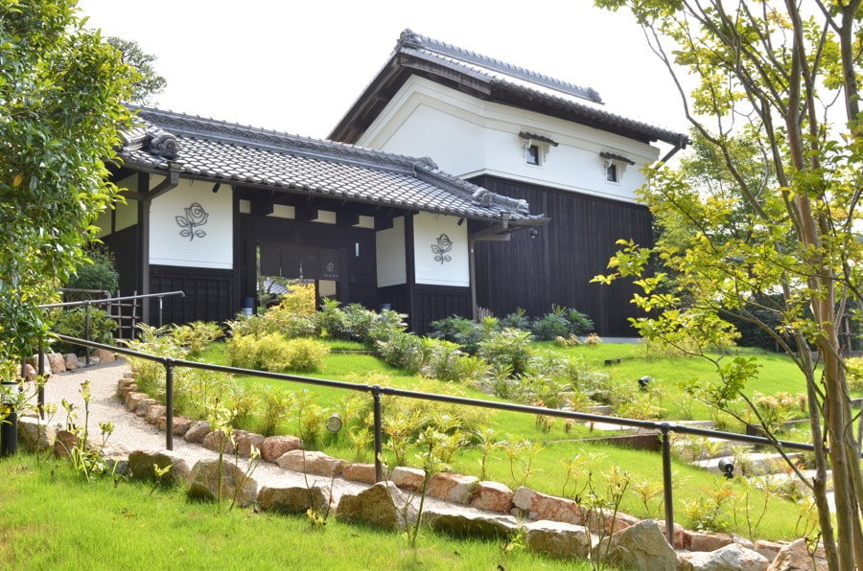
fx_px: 861
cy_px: 286
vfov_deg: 36.7
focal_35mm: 36
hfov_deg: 53.2
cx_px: 432
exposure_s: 1/400
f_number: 5.6
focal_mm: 24
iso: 400
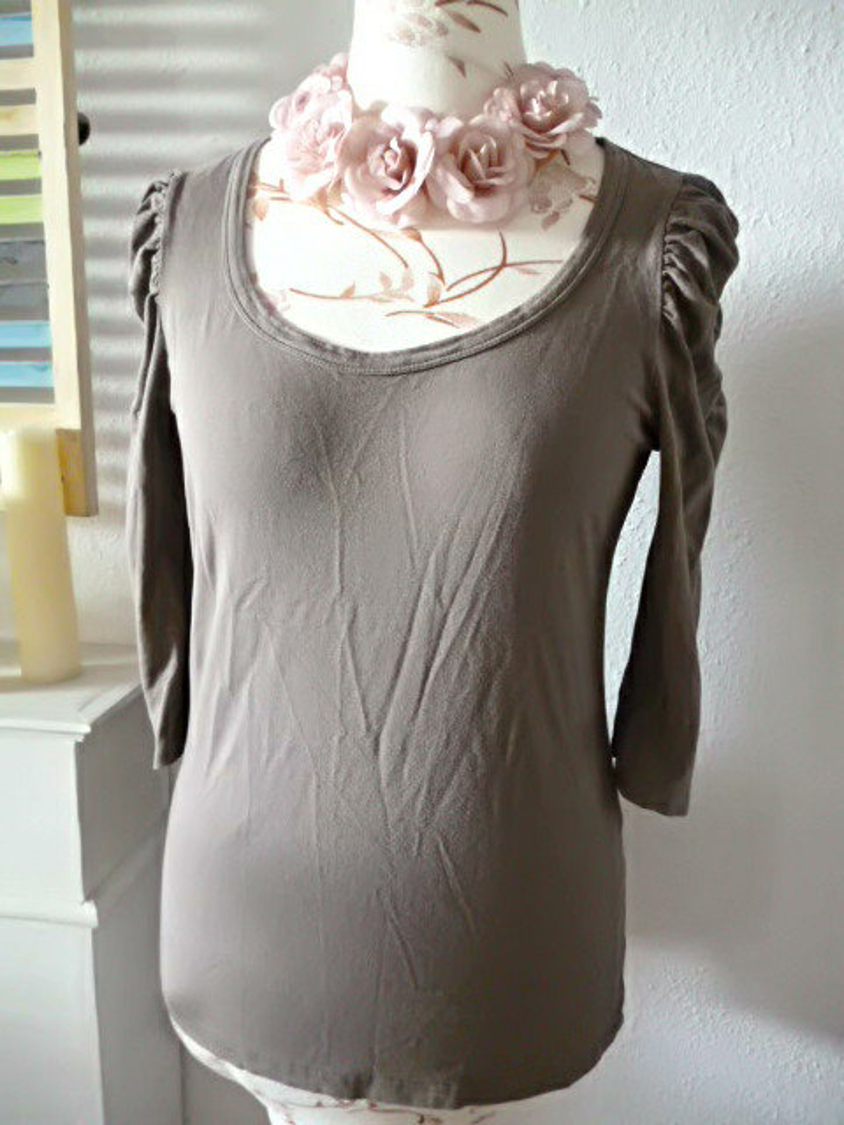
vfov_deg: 63.4
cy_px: 562
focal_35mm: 28
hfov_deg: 49.7
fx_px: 910
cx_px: 422
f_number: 3.1
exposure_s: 1/25
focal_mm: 5
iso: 800
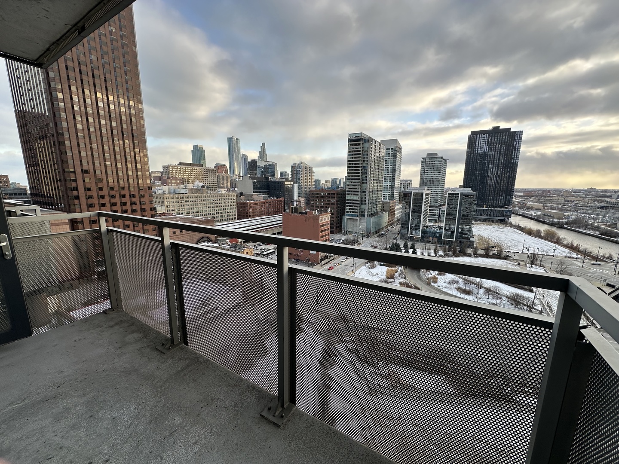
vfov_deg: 85.7
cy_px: 232
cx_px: 310
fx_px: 250
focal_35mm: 14
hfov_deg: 102.1
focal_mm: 2.22
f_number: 2.2
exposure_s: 1/183
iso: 40
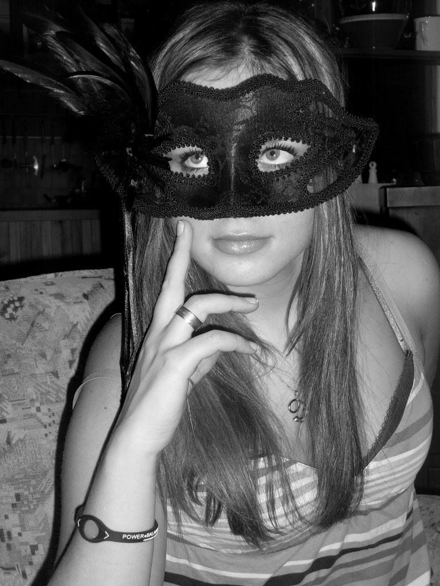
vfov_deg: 27.4
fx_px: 1203
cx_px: 220
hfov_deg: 20.7
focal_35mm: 71
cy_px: 293
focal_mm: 11.7
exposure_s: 1/60
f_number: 4.2
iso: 100
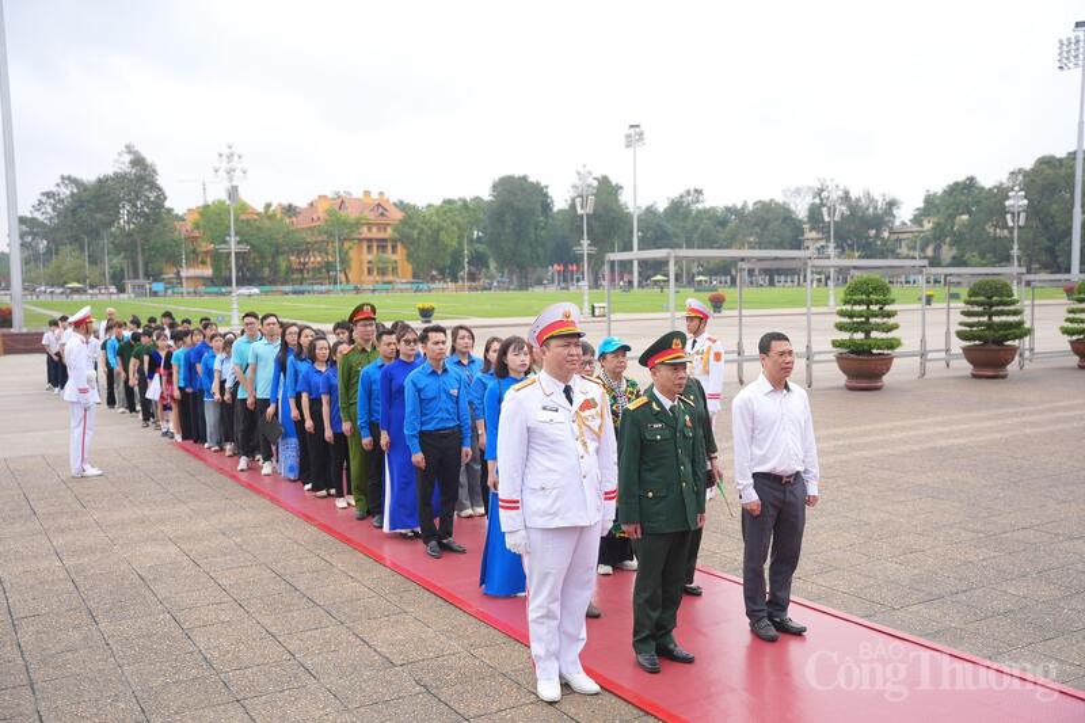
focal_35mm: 35
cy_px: 362
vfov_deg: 38.1
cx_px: 542
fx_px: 1046
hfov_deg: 54.8
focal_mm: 34.7
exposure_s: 1/400
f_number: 3.5
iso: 200
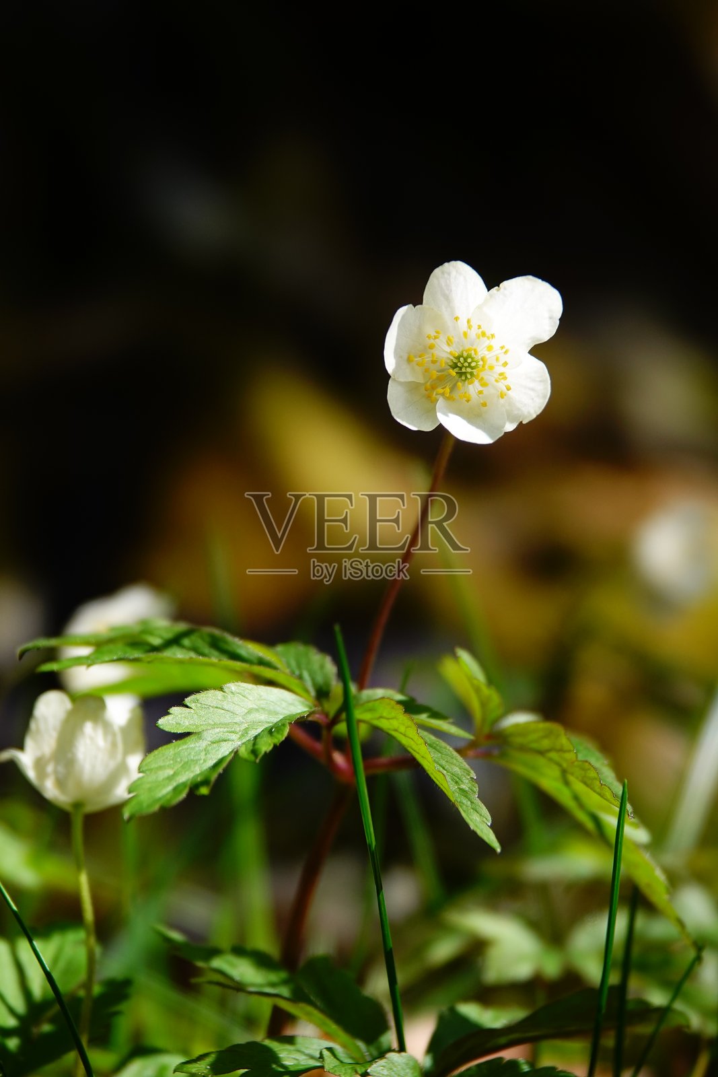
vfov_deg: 34.5
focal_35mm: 58
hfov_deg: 23.4
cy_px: 538
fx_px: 1735
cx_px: 359
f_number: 3.5
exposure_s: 1/800
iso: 160
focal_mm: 21.32
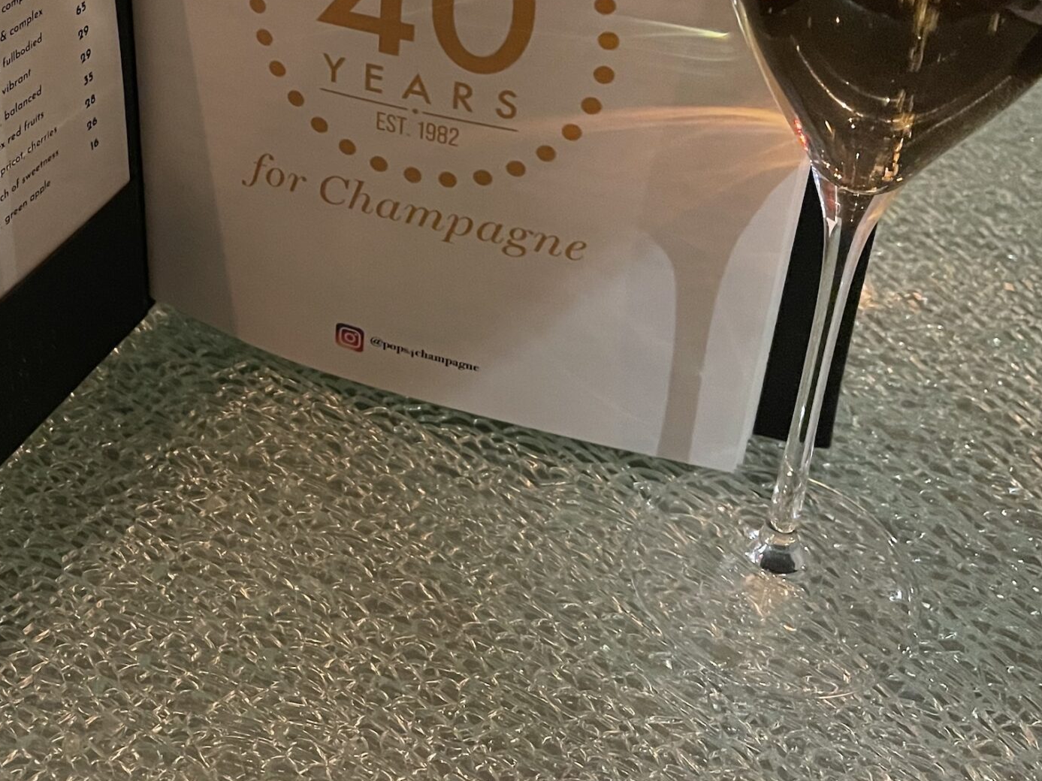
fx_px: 1445
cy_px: 74
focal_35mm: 48
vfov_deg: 29.0
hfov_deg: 39.0
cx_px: 313
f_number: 1.6
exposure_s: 1/30
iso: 800
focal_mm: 5.1
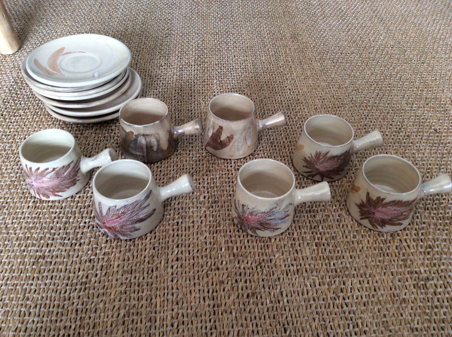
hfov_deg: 56.9
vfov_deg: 44.1
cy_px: 168
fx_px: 417
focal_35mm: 32
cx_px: 226
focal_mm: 3.3
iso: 50
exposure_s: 1/25
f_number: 2.4
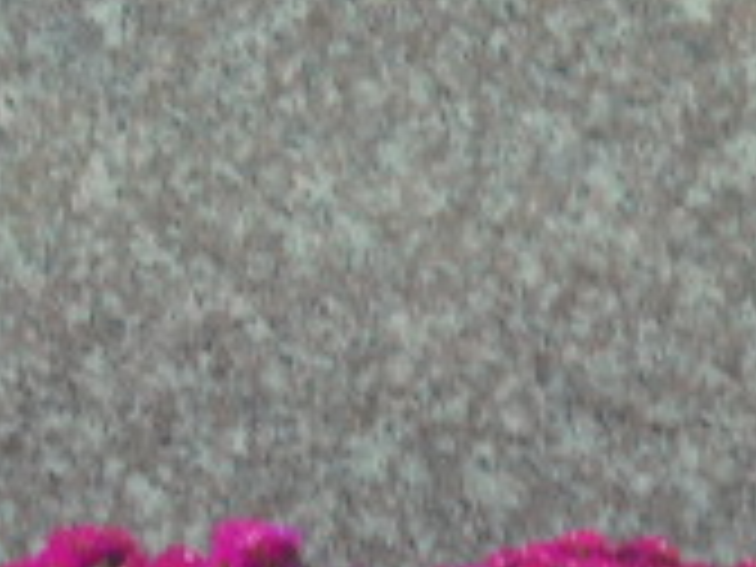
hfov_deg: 4.9
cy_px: -4
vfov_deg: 3.6
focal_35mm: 408
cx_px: 346
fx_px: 8911
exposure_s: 1/50
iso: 100
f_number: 5.1
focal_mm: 19.2
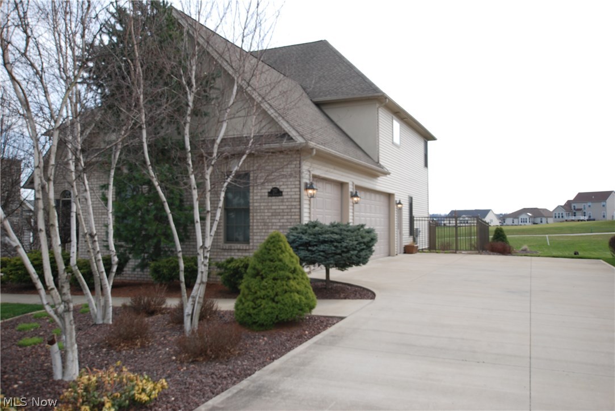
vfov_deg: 43.7
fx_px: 513
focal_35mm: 30
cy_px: 206
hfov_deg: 61.9
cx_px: 308
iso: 100
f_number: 6.3
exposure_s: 1/200
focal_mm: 20
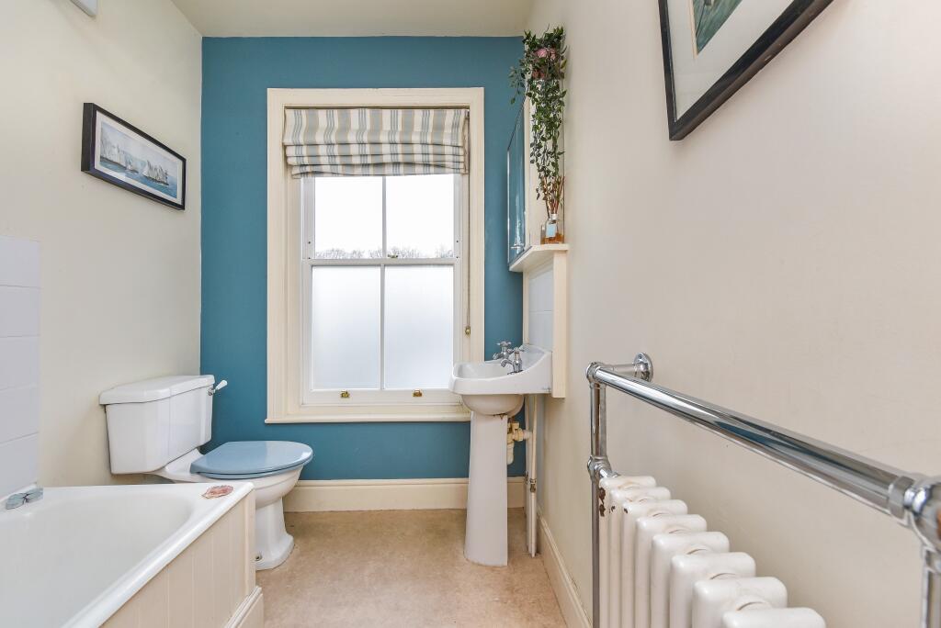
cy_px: 314
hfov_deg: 100.4
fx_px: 392
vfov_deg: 77.4
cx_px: 470
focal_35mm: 15
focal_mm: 15
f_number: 9
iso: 640
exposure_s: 1/100
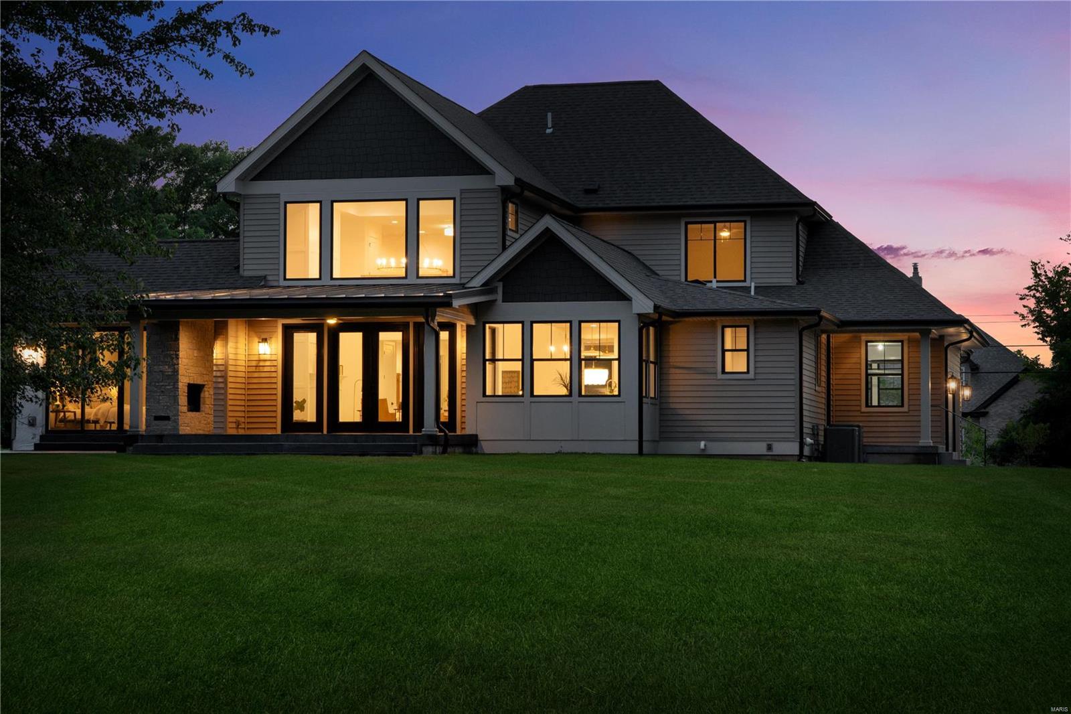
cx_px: 536
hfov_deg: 28.7
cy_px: 357
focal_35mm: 70
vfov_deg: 19.3
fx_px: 2097
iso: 400
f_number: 6.3
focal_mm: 47
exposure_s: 1/15
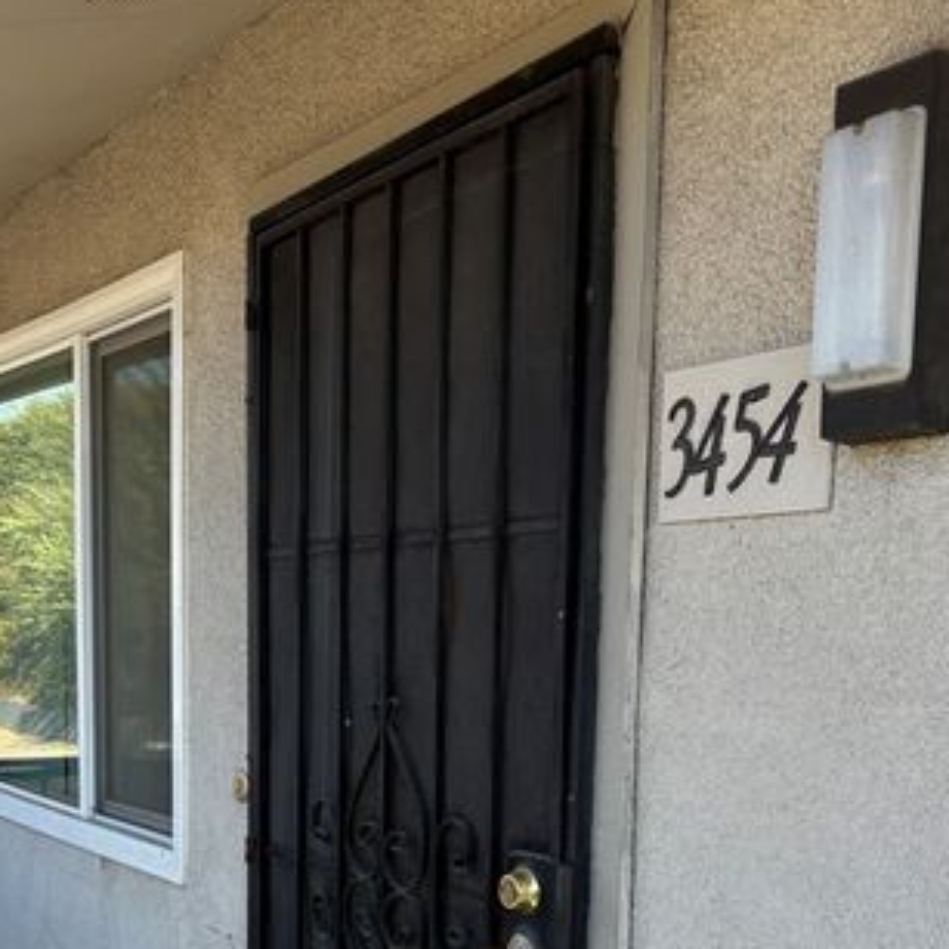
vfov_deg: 32.2
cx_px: 510
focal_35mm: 50
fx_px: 1551
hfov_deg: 34.0
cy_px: 867
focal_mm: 5.96
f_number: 1.6
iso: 50
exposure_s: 1/840
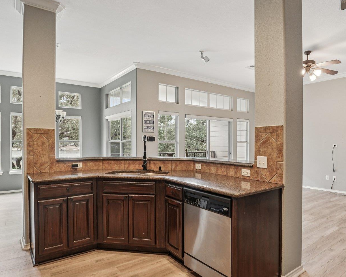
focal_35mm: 22
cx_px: 197
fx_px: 225
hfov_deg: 74.7
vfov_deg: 63.1
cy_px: 143
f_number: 8
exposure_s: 1/20
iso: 800
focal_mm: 14
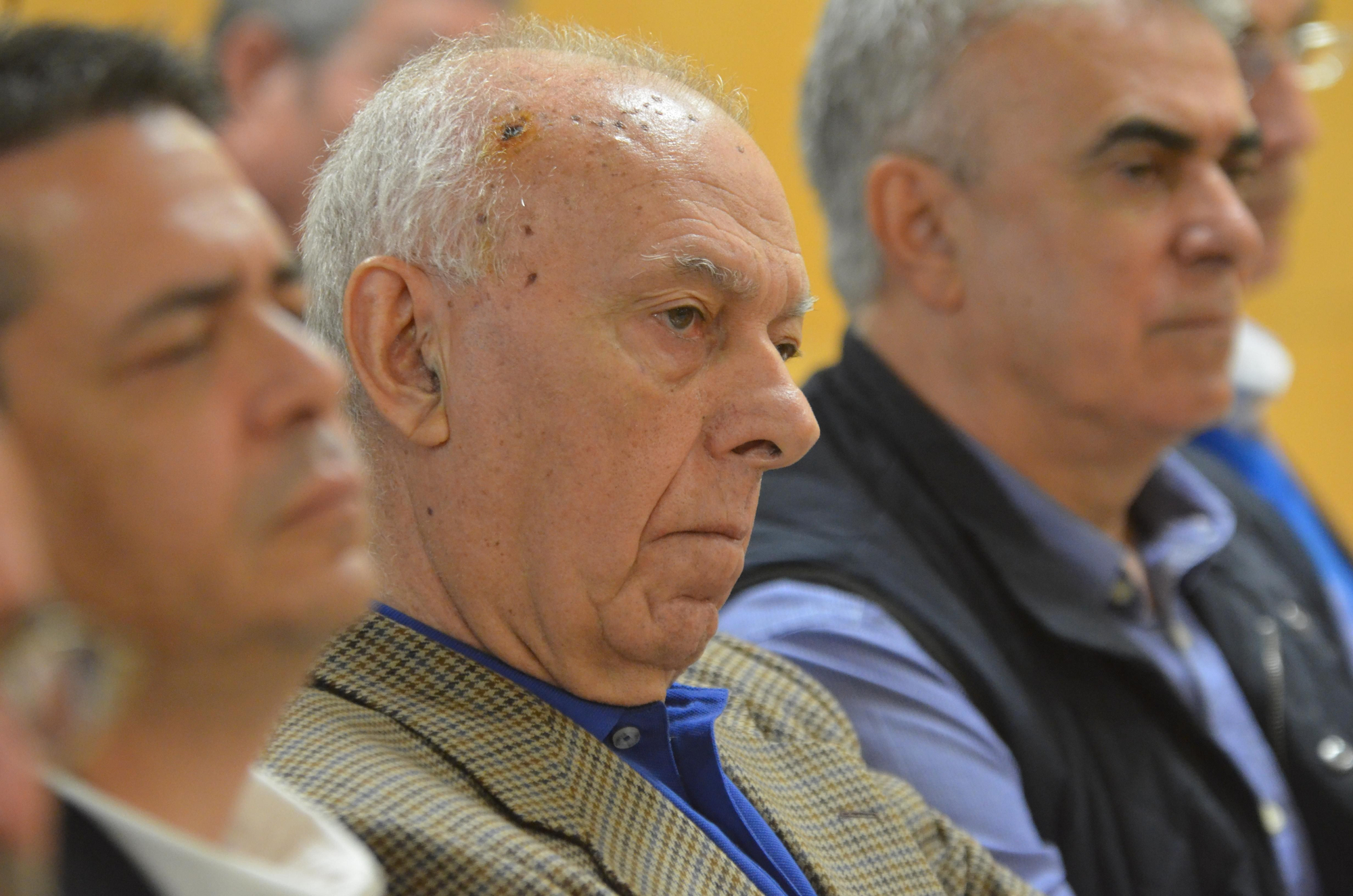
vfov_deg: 5.2
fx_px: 9846
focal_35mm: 262
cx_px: 676
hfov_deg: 7.9
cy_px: 448
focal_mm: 175
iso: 2500
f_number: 3.5
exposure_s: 1/100
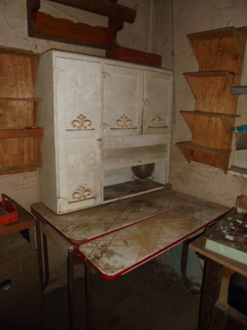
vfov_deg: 67.3
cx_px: 124
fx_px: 247
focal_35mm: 26
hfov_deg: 53.1
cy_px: 165
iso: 250
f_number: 3.5
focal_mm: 4.6
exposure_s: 1/30
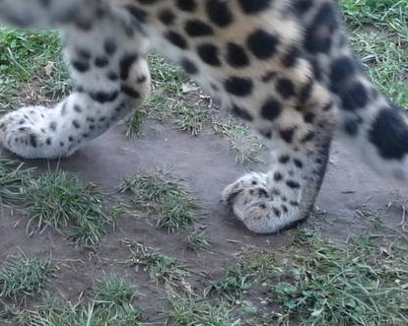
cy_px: -88
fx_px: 1594
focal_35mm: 132
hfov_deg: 14.2
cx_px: -80
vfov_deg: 11.4
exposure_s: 1/30
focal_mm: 6.2
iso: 320
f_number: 3
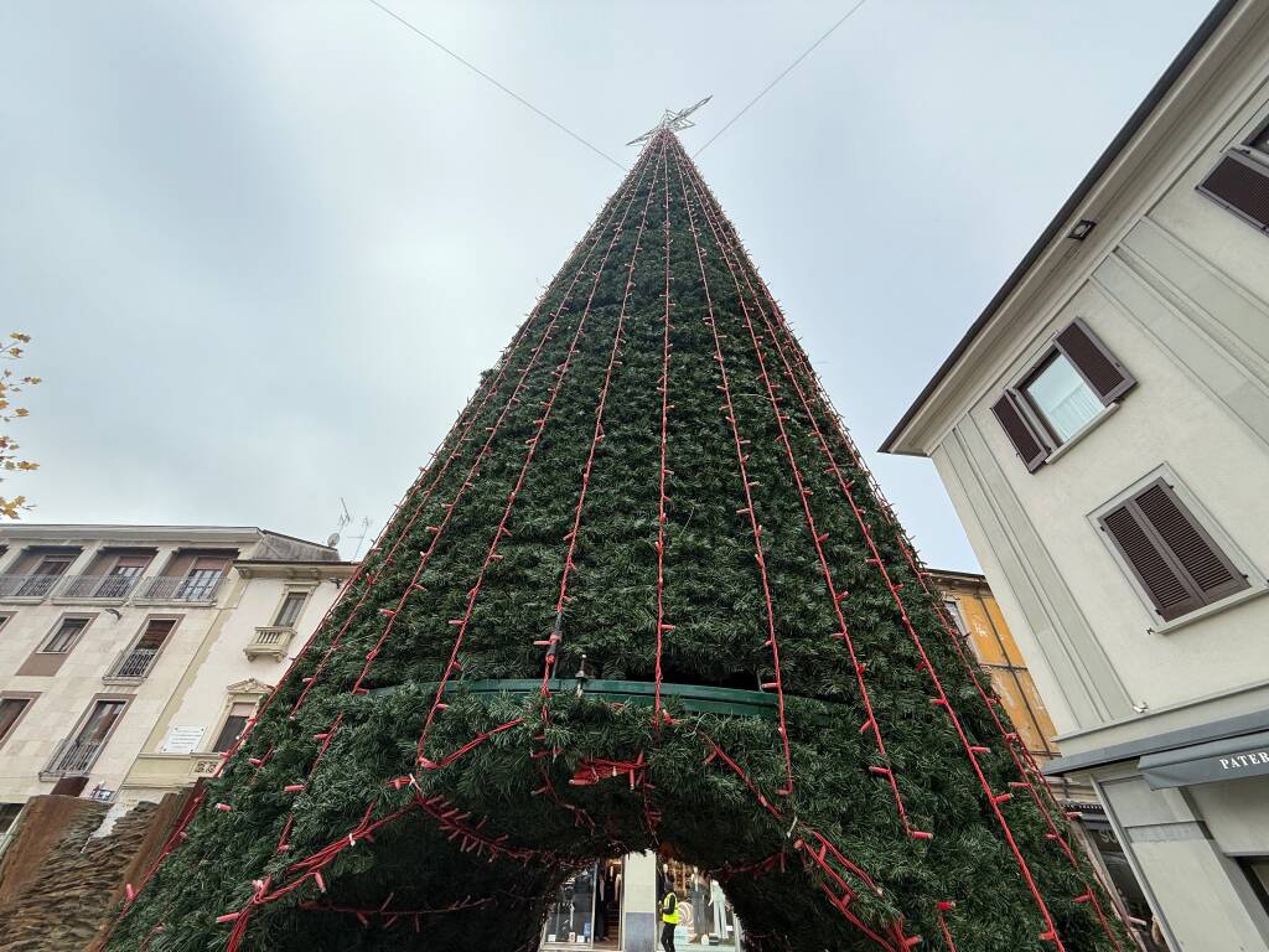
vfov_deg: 85.7
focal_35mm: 14
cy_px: 476
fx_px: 513
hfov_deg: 102.1
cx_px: 634
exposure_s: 1/613
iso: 50
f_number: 2.2
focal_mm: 2.22
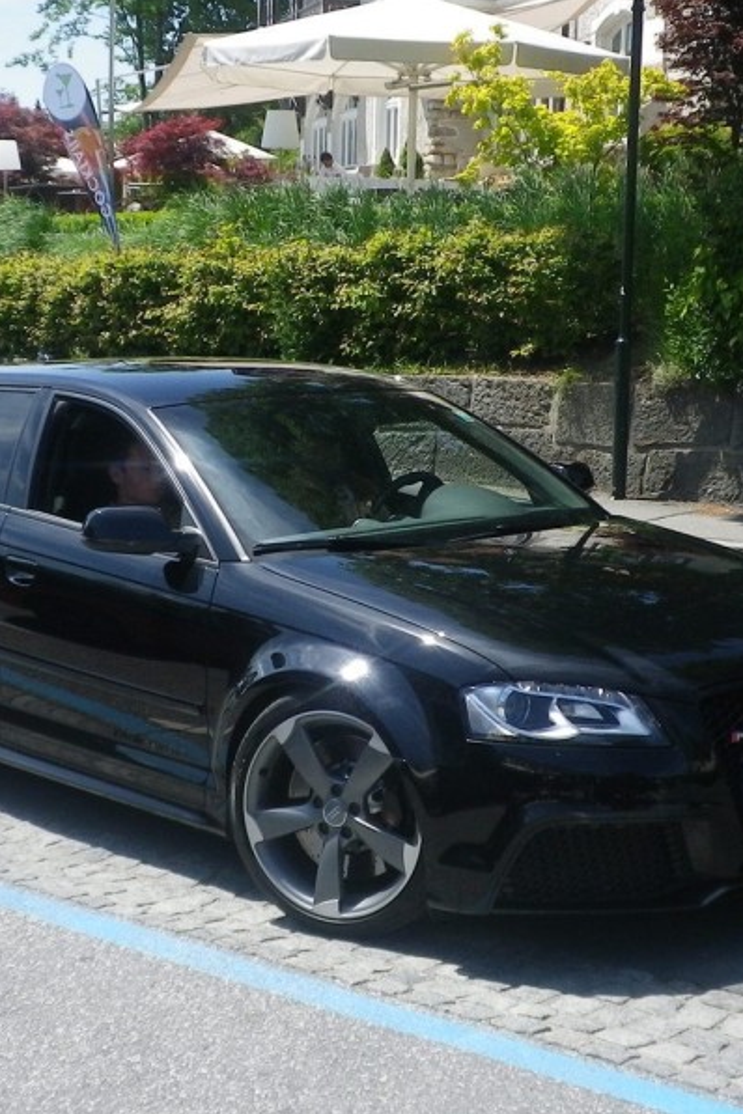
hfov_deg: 34.2
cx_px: 385
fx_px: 1207
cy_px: 556
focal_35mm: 39
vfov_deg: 49.6
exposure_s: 1/500
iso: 80
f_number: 3.5
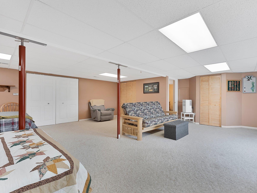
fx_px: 119
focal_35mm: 16
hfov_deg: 94.3
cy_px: 100
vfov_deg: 78.1
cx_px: 140
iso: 640
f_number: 7.1
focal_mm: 14
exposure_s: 1/20
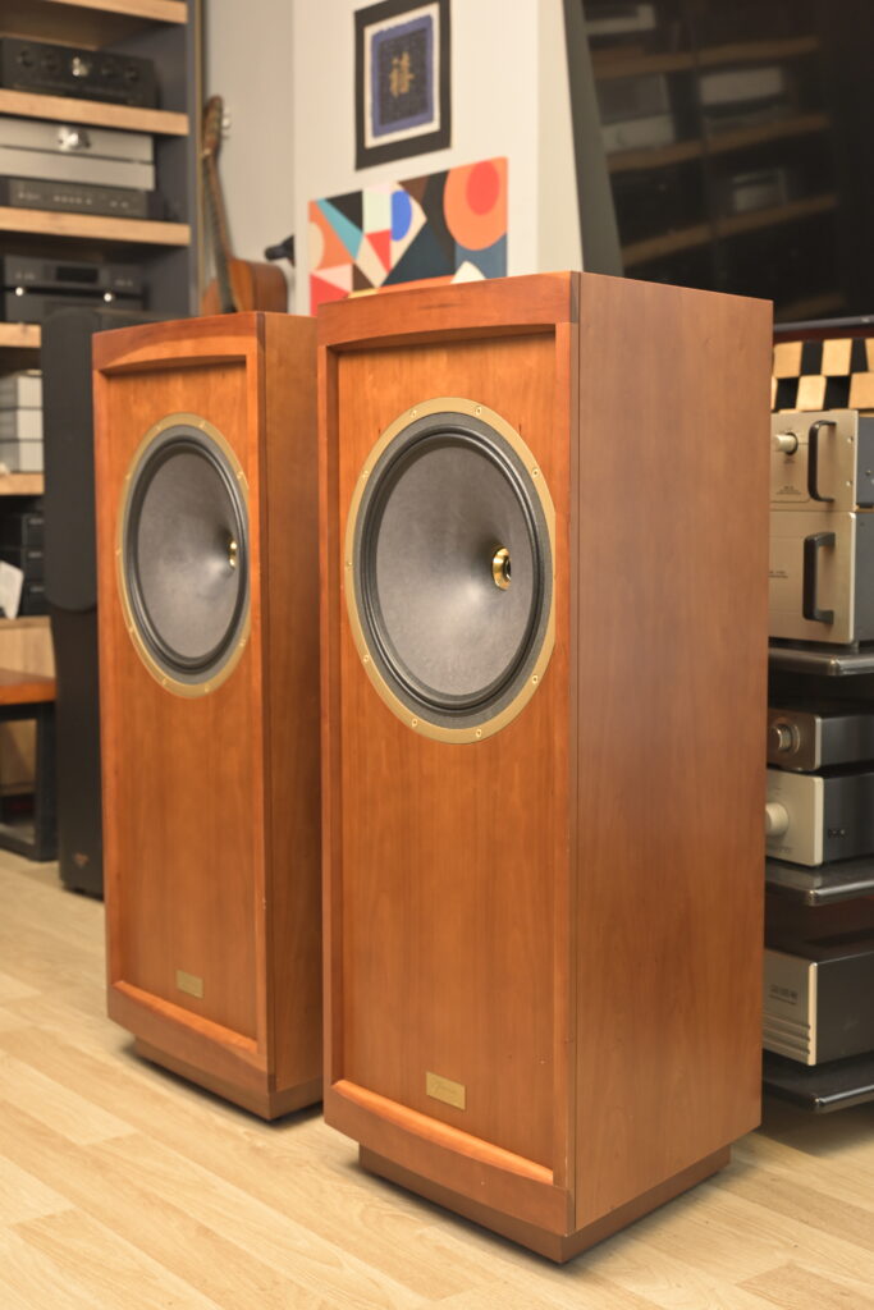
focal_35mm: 49
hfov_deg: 27.5
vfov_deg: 40.3
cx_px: 437
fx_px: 1784
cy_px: 655
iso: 1250
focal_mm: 49
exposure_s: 1/40
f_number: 5
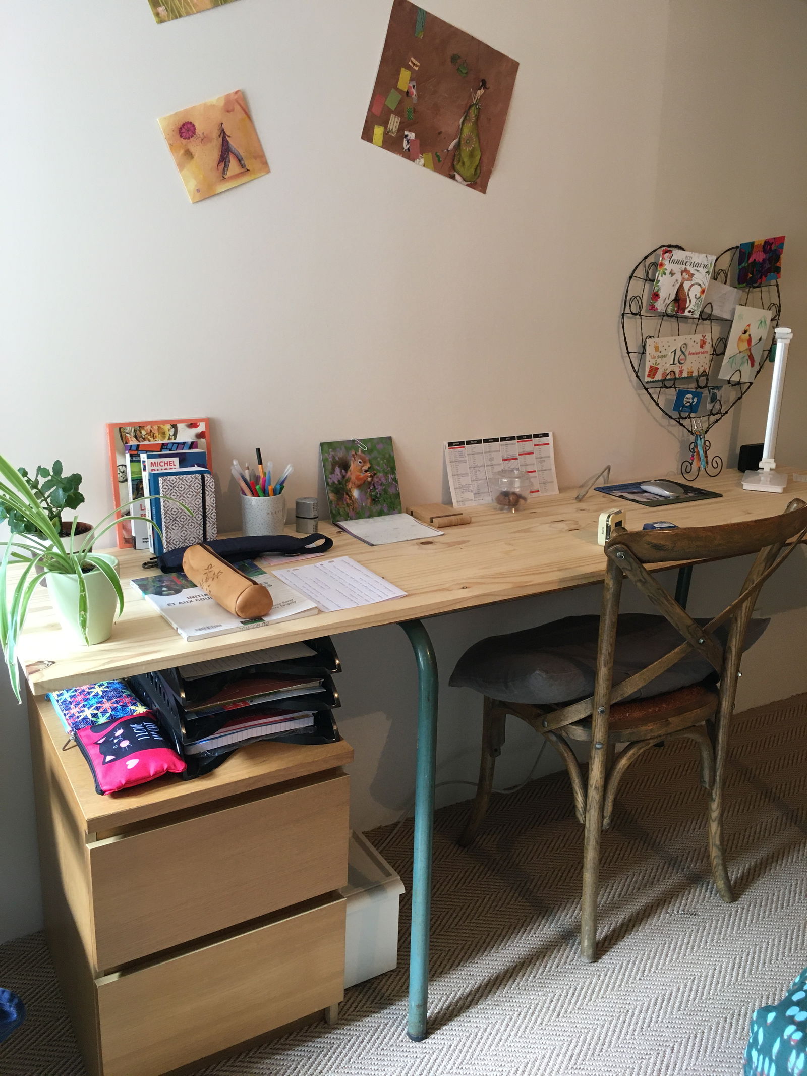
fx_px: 901
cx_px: 404
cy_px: 538
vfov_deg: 61.7
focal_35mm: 29
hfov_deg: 48.2
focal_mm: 4.15
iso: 125
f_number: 2.2
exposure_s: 1/33
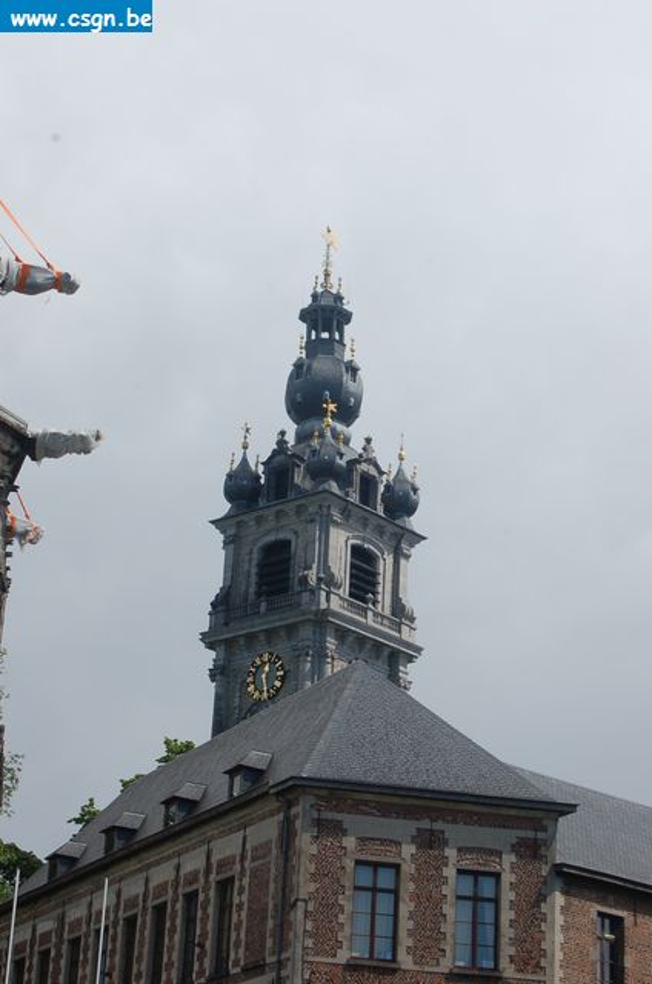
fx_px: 2251
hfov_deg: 16.5
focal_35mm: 82
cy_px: 492
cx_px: 326
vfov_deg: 24.7
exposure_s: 1/320
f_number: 9
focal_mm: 55
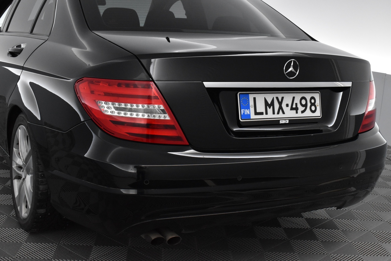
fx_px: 521
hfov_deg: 41.1
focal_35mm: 48
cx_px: 196
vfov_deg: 28.1
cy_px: 130
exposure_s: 1/160
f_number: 6.3
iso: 3200
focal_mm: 32
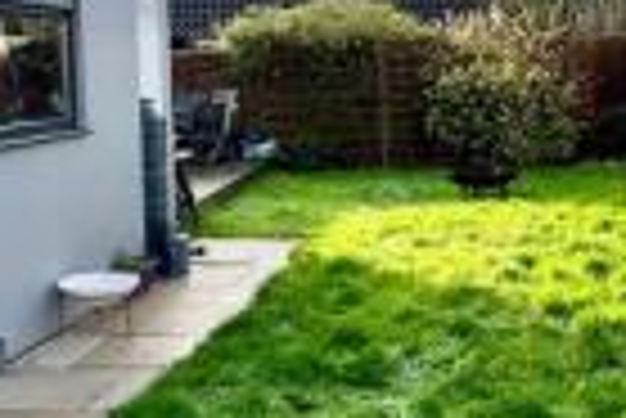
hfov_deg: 32.2
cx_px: 471
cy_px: 160
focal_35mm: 61
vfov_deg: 22.3
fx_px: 1062
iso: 50
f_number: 2.2
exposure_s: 1/1020
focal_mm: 2.22
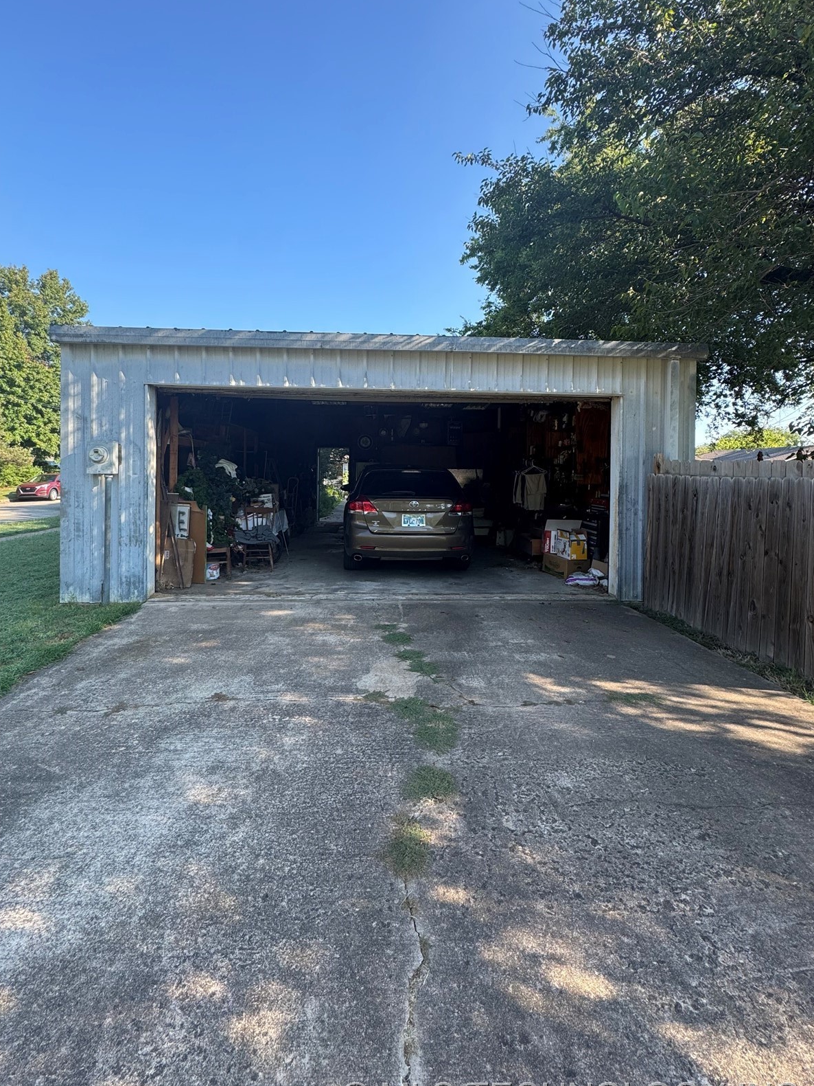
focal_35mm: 17
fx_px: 533
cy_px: 476
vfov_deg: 90.6
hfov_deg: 74.7
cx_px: 407
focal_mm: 2.22
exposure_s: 1/334
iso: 40
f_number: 2.2
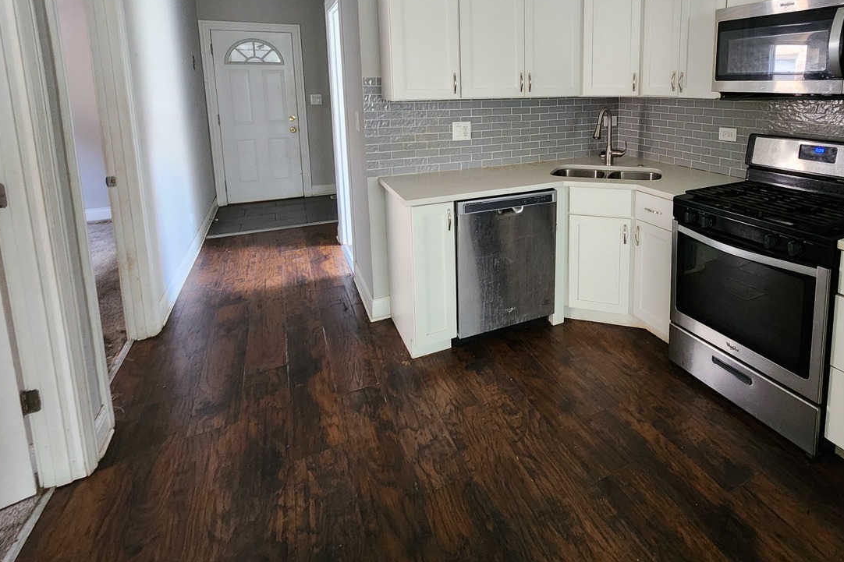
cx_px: 531
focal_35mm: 18
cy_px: 148
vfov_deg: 63.8
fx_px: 422
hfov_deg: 88.1
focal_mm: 2.2
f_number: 2.2
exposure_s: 1/40
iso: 400
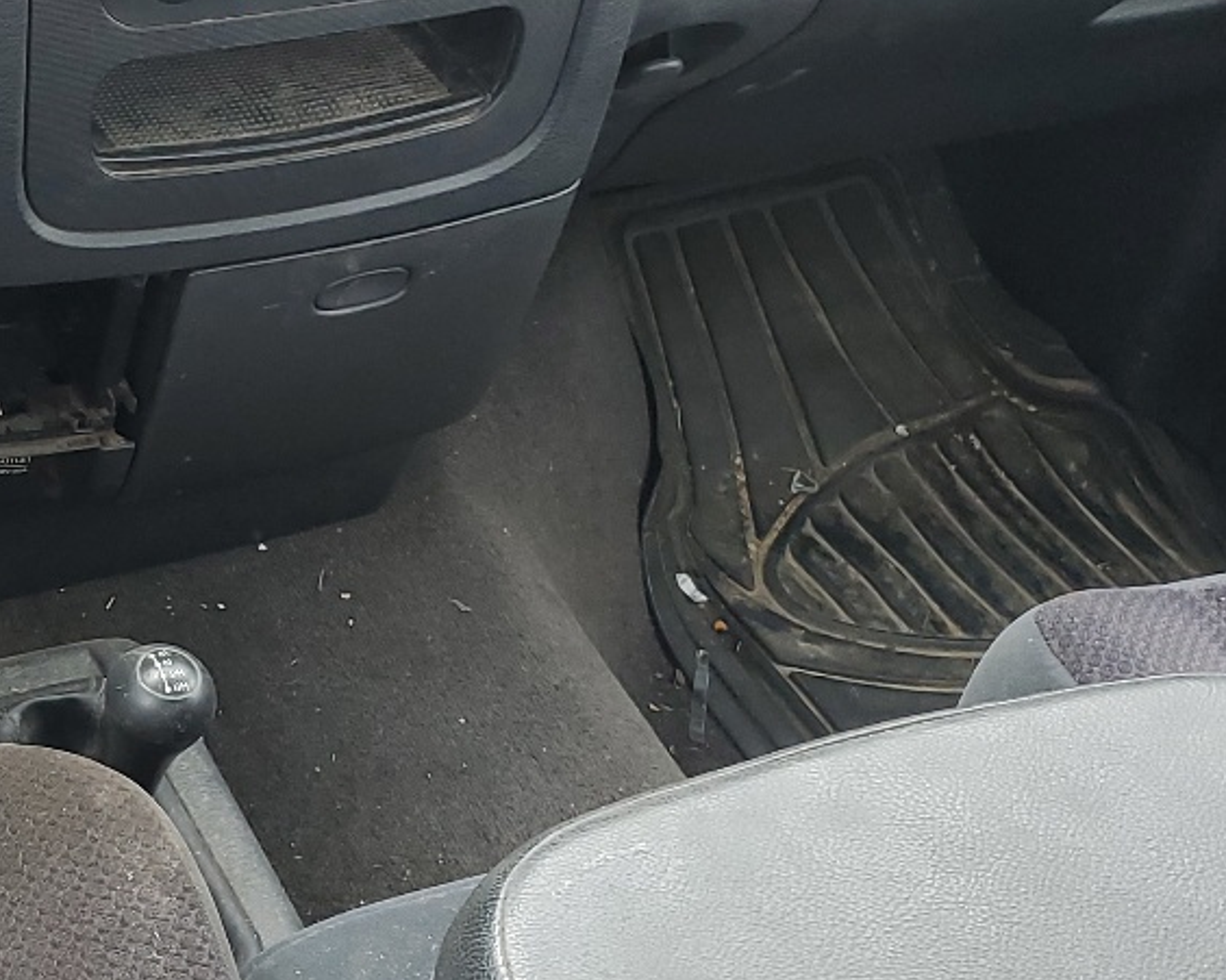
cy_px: 487
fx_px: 2612
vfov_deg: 21.3
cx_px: -126
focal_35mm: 72
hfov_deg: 24.6
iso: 60
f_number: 1.5
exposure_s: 1/120
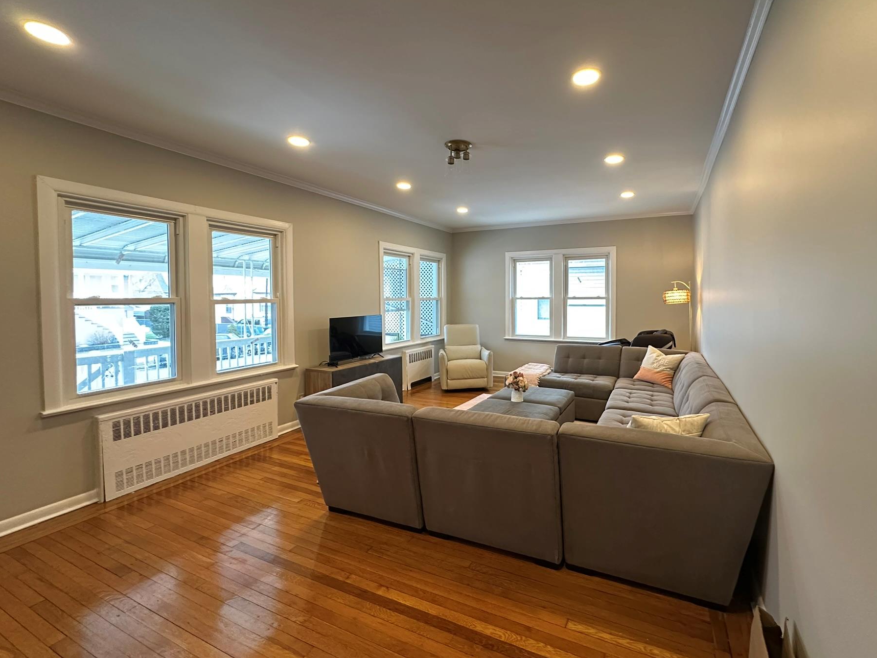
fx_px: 405
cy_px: 308
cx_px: 484
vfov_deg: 78.0
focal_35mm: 16
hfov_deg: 94.2
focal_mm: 2.22
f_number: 2.2
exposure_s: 1/60
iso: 640
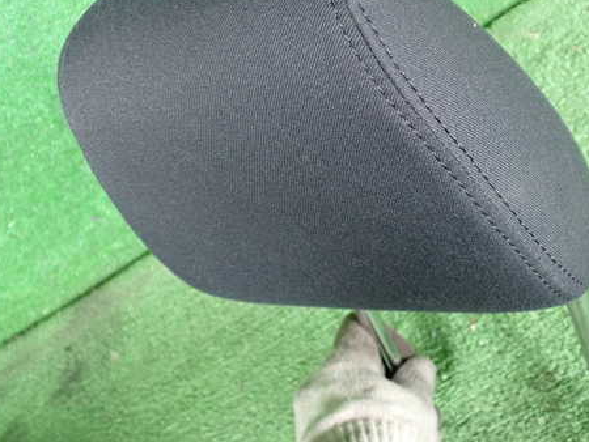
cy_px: 183
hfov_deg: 39.6
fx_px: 817
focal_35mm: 48
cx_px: 336
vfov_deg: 30.2
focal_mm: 6.37
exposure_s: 1/125
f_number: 2.5
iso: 1000
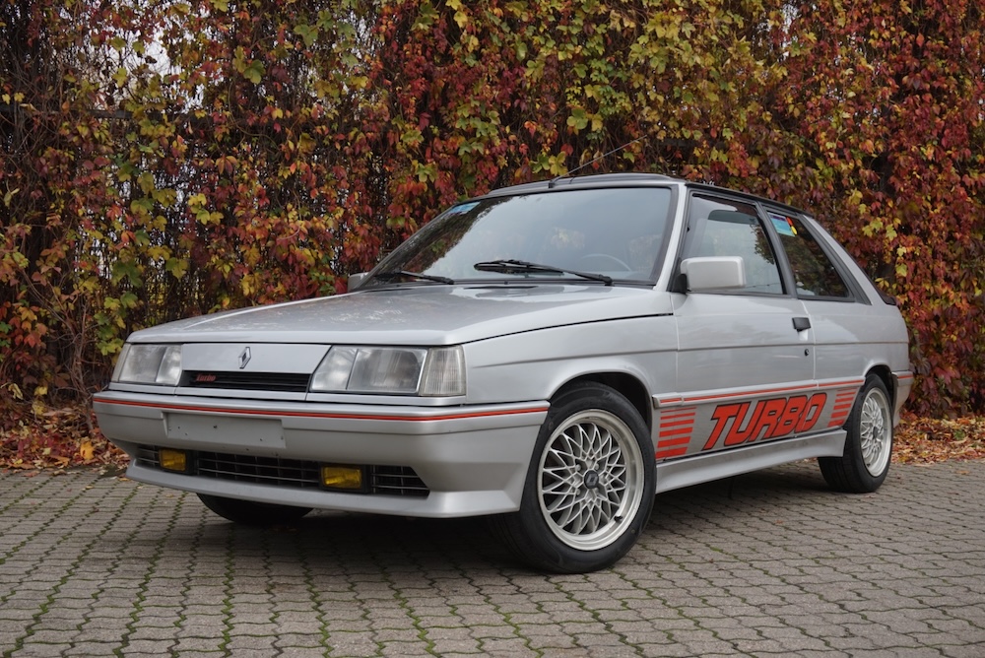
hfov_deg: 47.9
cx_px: 492
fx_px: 1109
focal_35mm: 40
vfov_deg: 33.1
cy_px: 329
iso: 100
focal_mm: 27
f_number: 6.3
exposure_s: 1/200
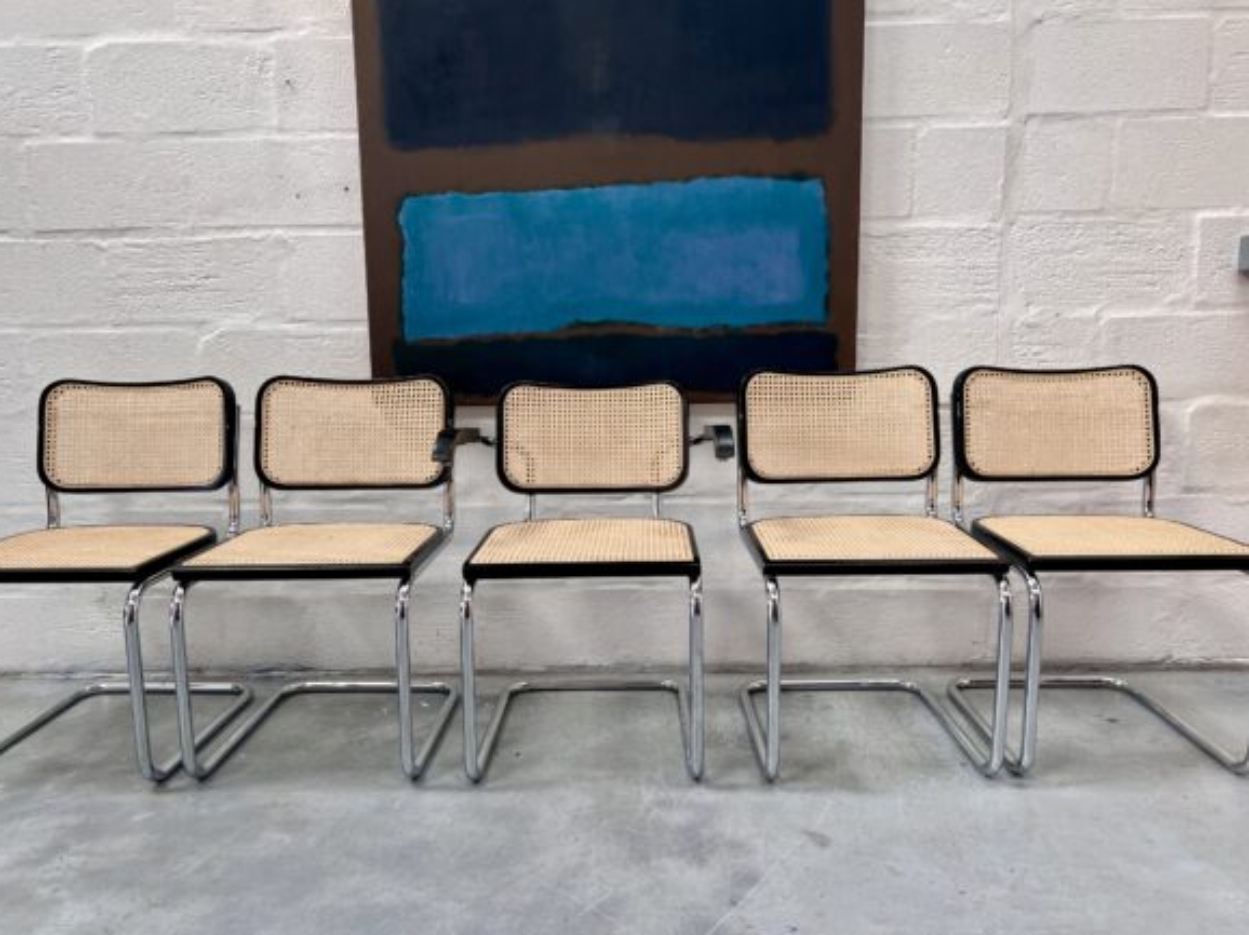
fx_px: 974
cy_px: 469
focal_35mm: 27
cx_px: 618
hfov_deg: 65.3
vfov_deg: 51.3
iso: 50
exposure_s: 1/121
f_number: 1.5
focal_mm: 5.7
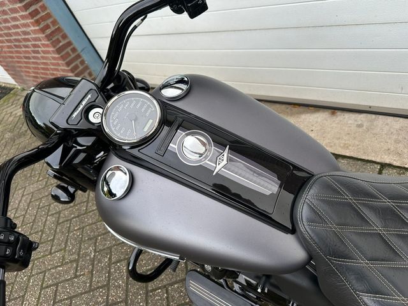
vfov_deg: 56.8
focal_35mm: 24
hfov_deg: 71.6
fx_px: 283
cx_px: 204
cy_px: 153
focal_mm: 6.86
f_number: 1.78
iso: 64
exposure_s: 1/183
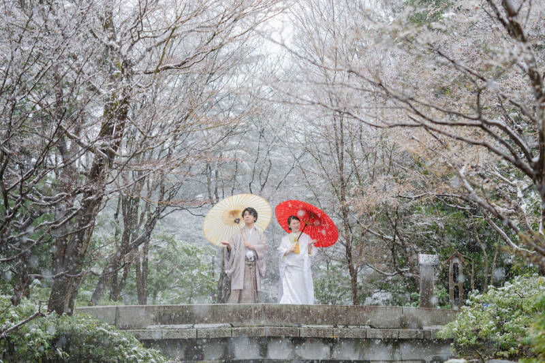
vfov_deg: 19.2
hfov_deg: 28.5
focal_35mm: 71
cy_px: 182
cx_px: 272
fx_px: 1075
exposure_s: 1/200
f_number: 3.5
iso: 200
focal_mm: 71
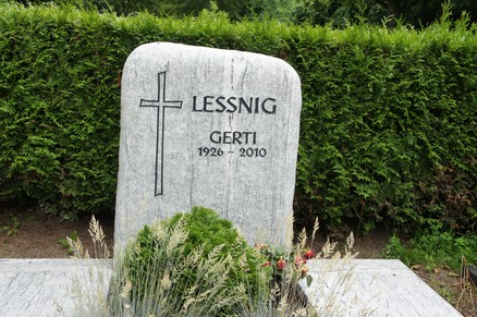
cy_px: 161
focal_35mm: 41
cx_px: 229
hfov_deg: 47.4
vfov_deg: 32.6
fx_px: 543
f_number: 6.3
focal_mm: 26
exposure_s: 1/250
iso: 500
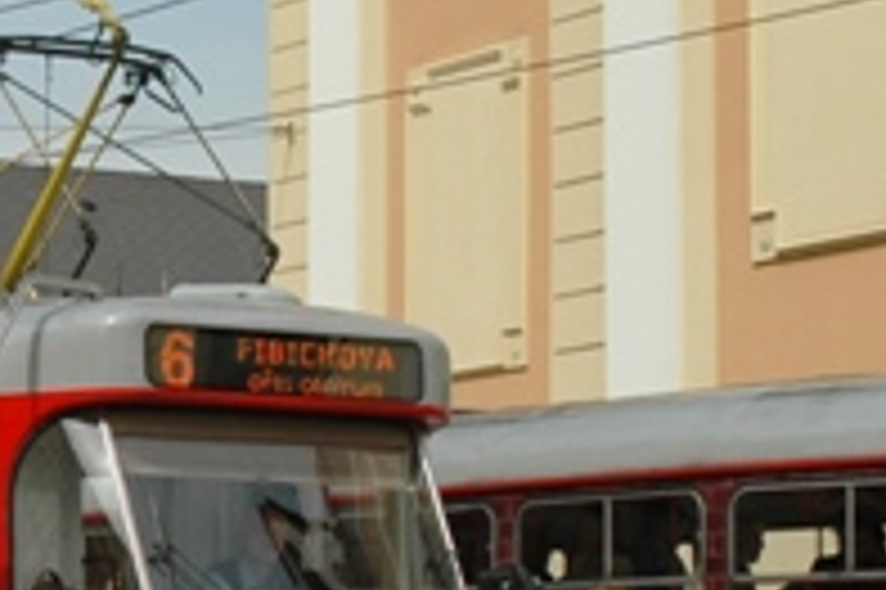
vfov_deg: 7.7
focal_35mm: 177
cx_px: -310
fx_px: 4353
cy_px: 450
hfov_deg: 11.3
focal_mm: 29
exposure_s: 1/1250
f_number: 5.6
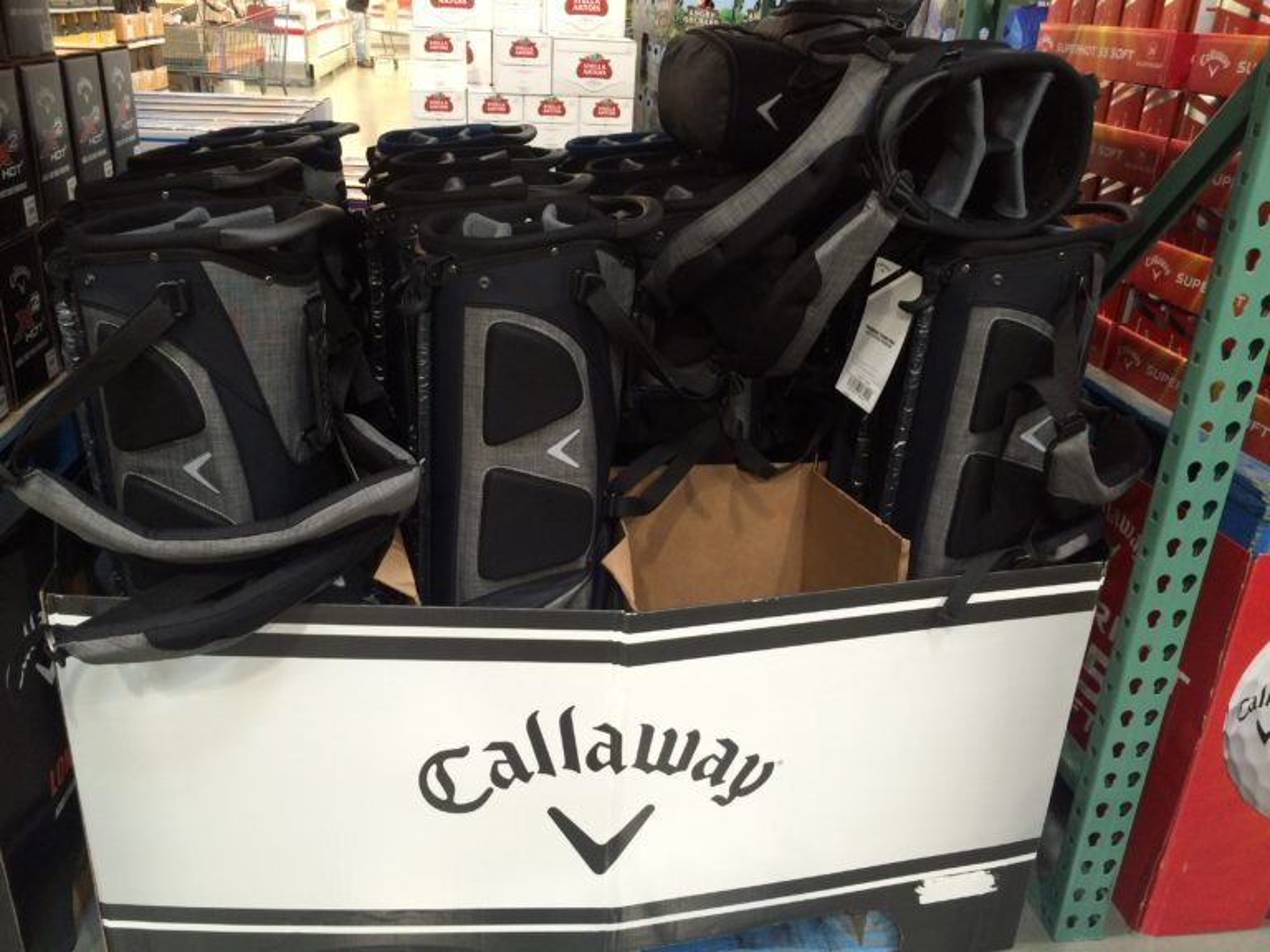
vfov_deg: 48.2
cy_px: 476
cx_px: 635
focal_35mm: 29
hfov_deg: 61.7
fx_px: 1064
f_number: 2.2
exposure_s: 1/30
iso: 80
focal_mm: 4.15
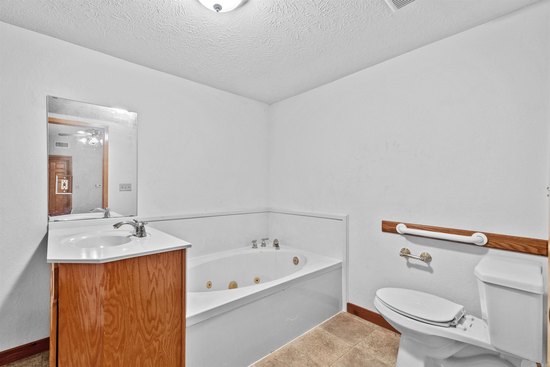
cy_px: 184
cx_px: 275
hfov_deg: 100.4
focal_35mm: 15
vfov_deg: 77.3
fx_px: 229
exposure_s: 1/2.5
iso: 640
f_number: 6.4
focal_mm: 10
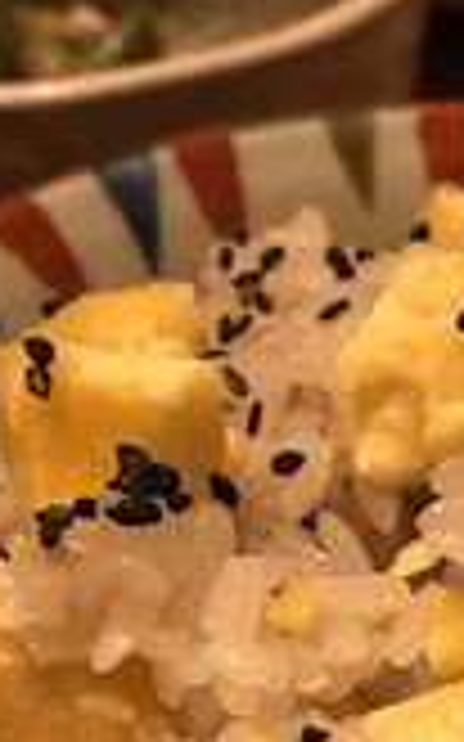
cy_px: 499
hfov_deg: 17.7
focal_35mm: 72
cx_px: 437
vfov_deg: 28.4
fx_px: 1458
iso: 100
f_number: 1.8
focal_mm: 3.99
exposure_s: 1/13
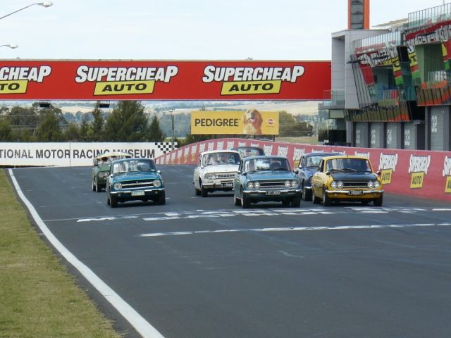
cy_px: 169
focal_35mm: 212
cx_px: 226
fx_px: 2762
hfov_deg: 9.3
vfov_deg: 7.0
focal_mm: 35.4
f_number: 5.6
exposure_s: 1/200
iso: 100
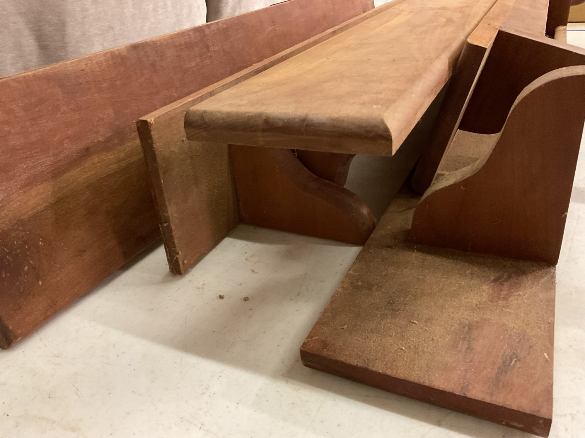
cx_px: 292
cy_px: 219
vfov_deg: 48.2
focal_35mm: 29
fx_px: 490
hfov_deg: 61.7
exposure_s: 1/30
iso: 400
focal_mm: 3
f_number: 1.8
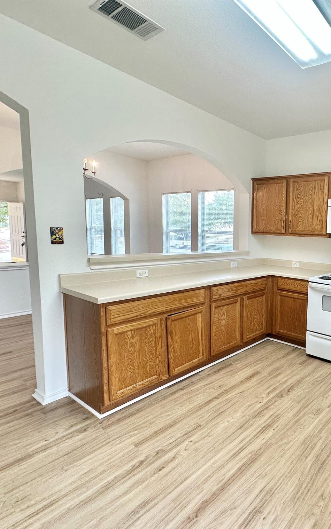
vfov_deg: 85.1
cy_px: 265
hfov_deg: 51.5
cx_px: 307
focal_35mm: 20
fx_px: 289
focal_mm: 2.22
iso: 100
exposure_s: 1/120
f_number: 2.2
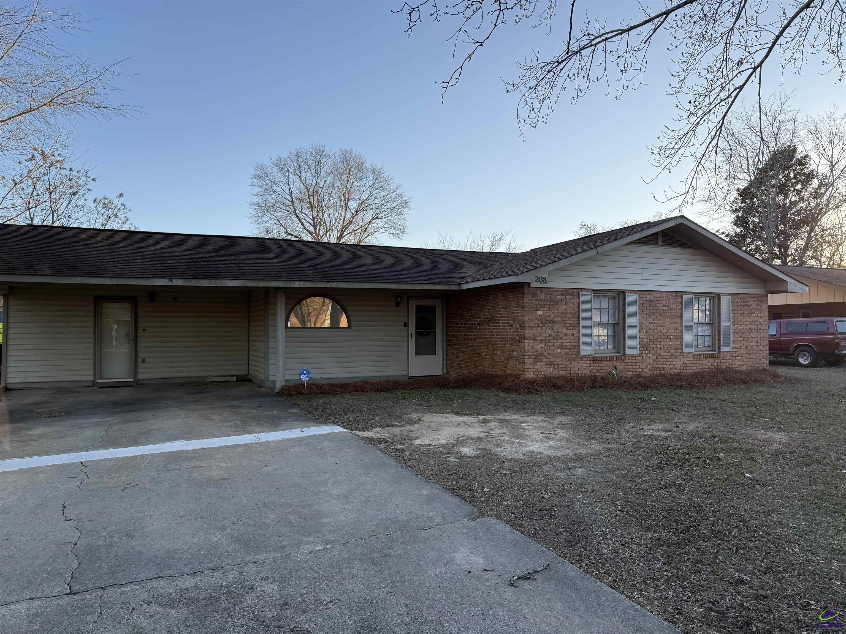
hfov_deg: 71.6
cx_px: 423
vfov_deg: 56.8
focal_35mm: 24
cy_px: 317
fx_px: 587
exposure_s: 1/742
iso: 100
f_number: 1.78
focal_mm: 6.76
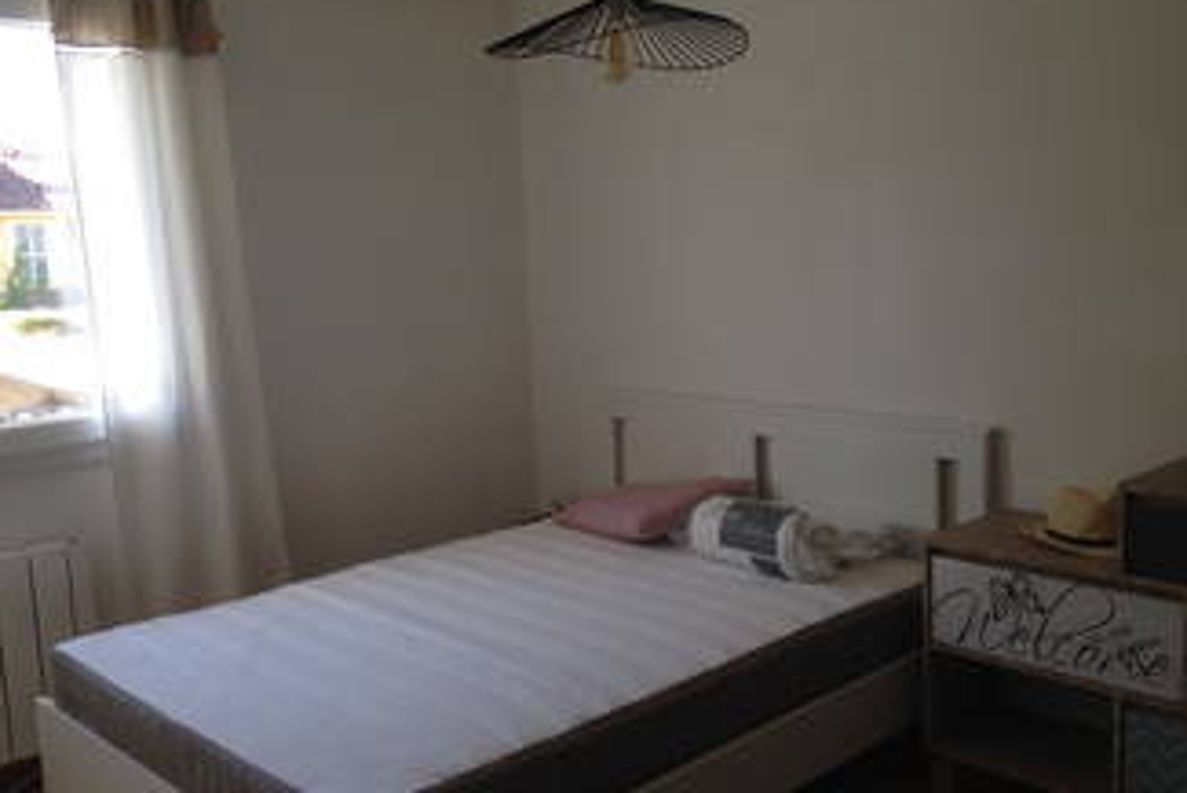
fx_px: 1253
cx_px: 566
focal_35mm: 38
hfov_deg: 50.7
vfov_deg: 35.1
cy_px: 409
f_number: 2.4
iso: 64
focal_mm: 4.12
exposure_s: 1/120
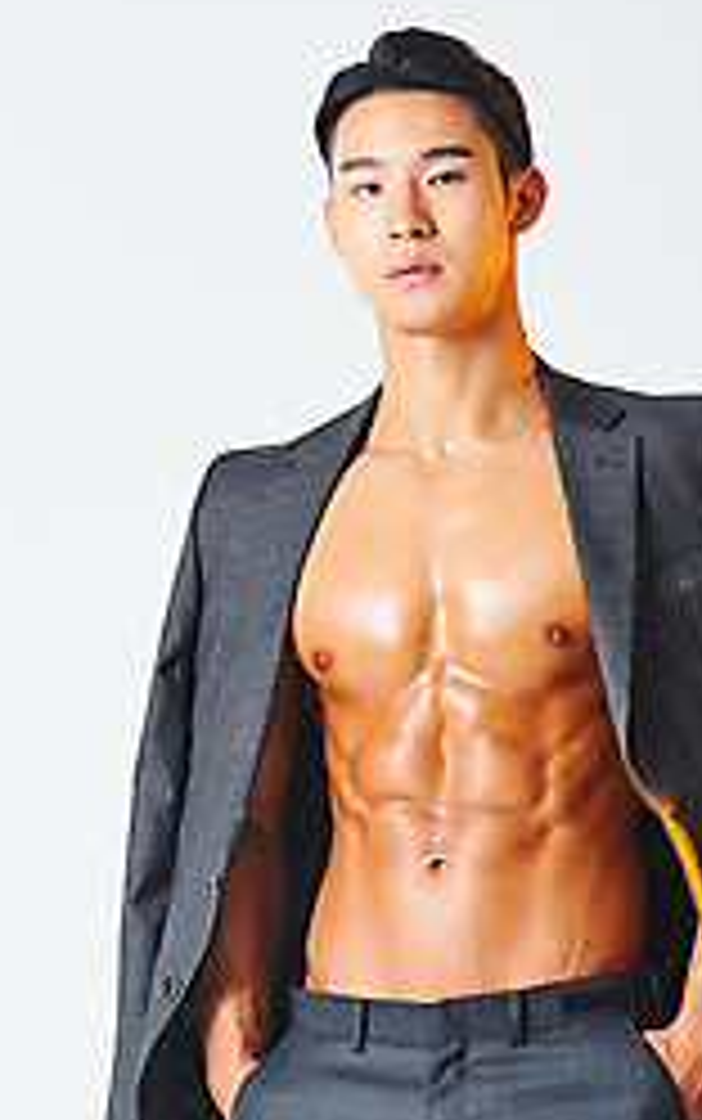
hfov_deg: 5.9
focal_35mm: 221
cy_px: 760
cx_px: 470
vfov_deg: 9.5
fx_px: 6753
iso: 100
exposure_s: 1/125
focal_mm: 135
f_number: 11
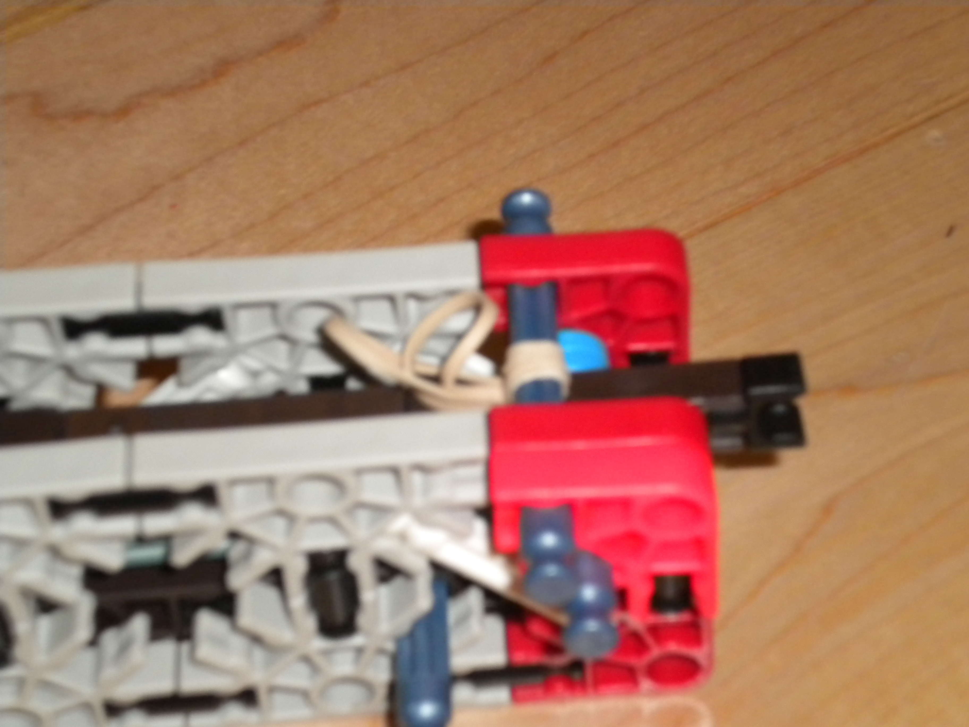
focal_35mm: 105
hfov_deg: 18.7
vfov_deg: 14.1
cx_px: 484
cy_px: 364
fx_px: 2939
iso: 400
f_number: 5.9
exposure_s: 1/60
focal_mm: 18.9
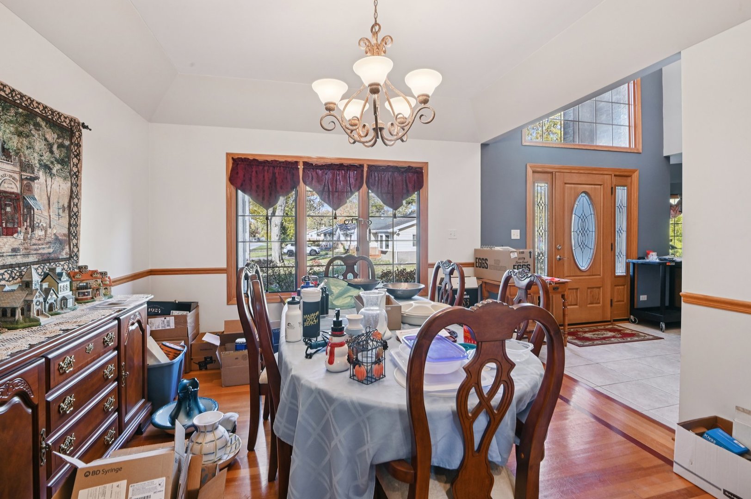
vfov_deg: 73.7
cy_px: 250
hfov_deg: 96.8
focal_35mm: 16
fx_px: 333
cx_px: 376
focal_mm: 16
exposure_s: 1/30
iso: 400
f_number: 13
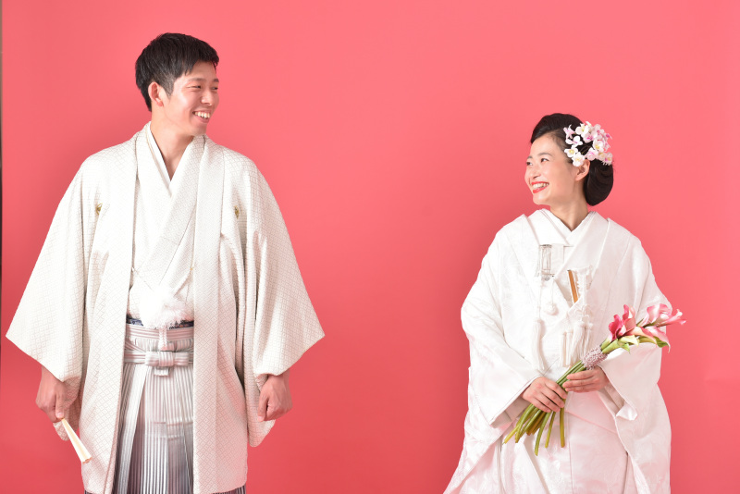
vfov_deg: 21.9
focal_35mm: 62
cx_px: 370
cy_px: 247
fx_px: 1275
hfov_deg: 32.4
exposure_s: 1/125
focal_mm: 62
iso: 200
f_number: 5
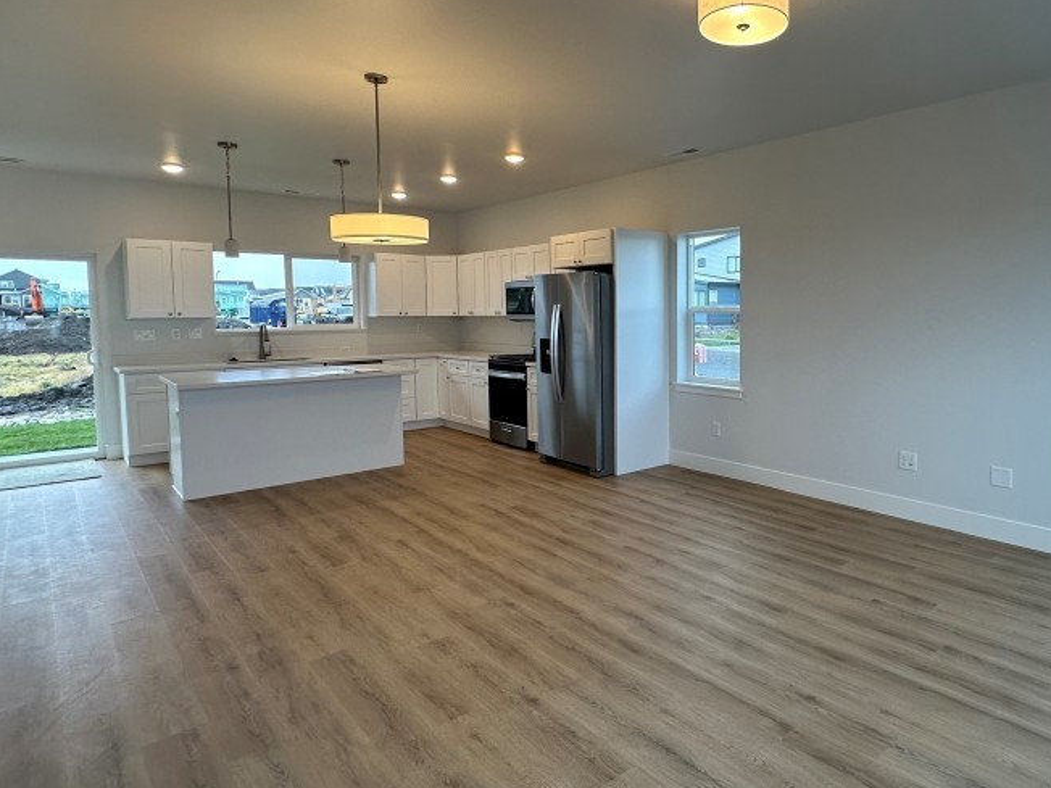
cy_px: 351
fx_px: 668
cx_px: 680
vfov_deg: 60.9
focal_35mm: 22
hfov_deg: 74.6
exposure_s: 1/120
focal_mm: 2.22
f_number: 2.2
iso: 100
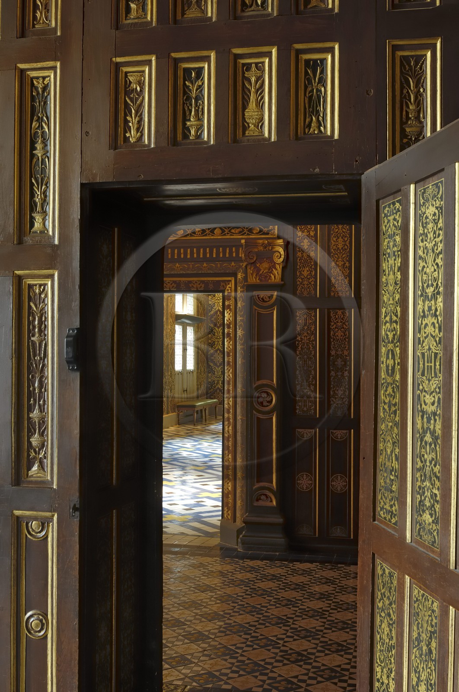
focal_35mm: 42
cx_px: 230
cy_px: 346
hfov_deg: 31.8
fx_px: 806
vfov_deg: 46.5
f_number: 11
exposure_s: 4.5
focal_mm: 28
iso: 100
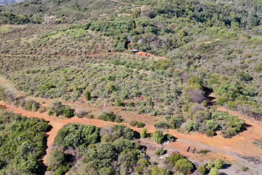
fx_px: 313
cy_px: 50
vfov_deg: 30.8
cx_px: 76
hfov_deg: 44.4
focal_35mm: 43
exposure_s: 1/320
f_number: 5.6
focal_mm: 10.26
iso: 100
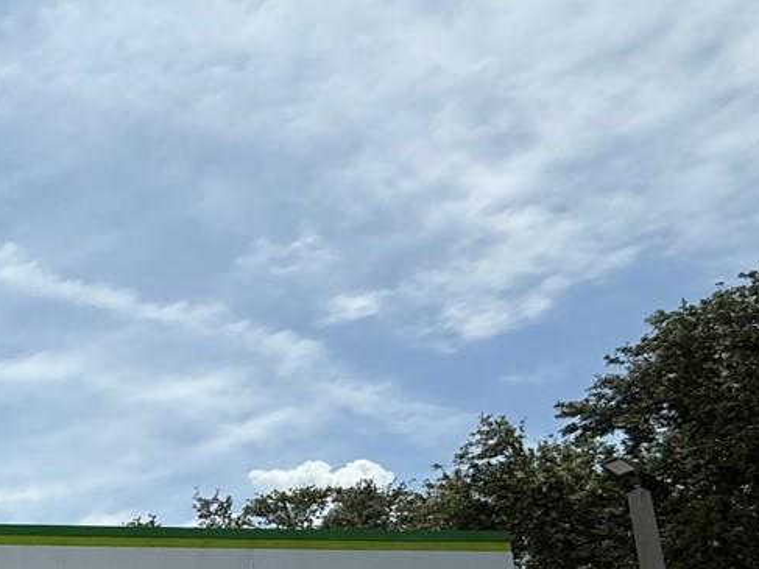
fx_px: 1008
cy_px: 622
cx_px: -307
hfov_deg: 29.7
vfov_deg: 28.7
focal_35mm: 46
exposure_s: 1/4425
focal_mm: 2.22
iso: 50
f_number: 2.2
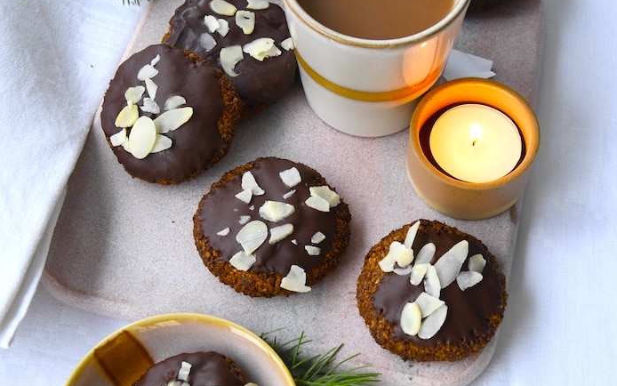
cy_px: 202
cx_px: 310
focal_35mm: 74
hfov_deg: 27.8
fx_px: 1245
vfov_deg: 17.6
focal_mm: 32
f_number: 11
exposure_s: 1/60
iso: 2000
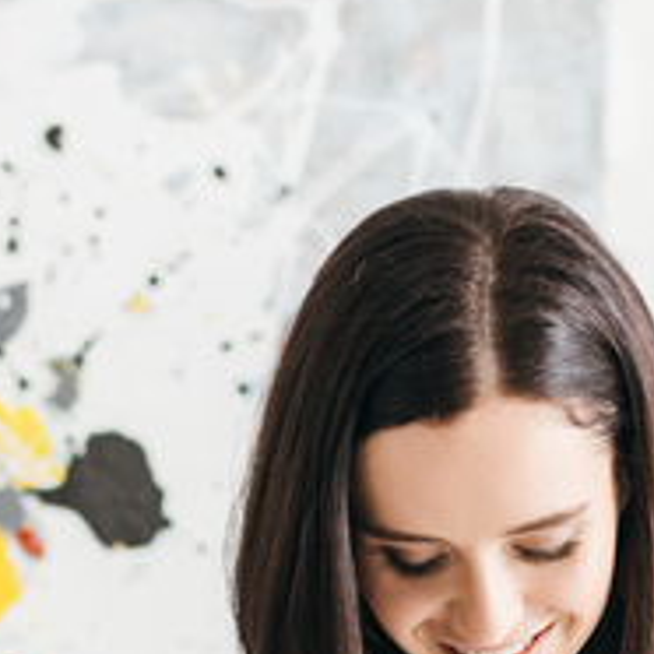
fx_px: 6819
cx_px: 69
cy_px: 951
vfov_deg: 5.4
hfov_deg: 5.5
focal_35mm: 319
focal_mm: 70
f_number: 3.2
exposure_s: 1/200
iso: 100
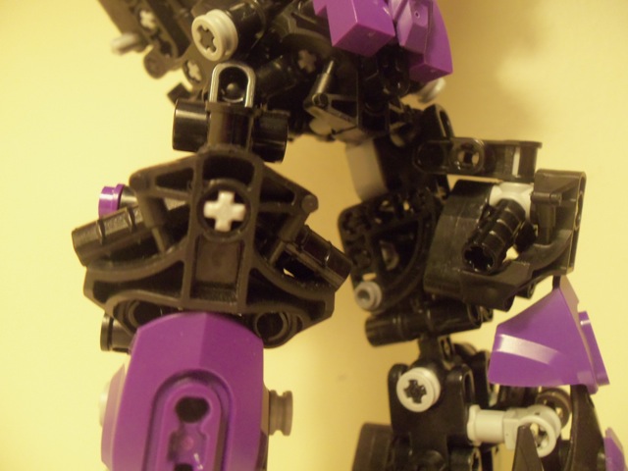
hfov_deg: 61.7
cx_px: 314
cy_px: 236
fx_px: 526
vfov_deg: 48.2
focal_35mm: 29
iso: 250
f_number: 3.4
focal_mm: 5.2
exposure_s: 1/30
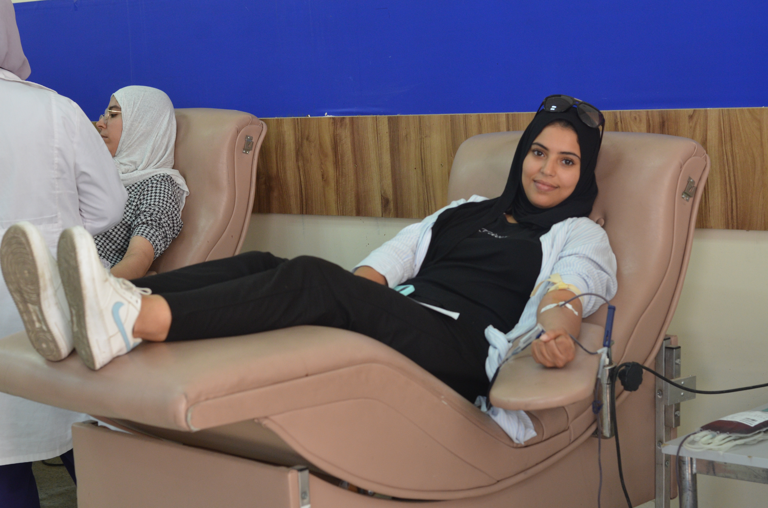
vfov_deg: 18.1
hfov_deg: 27.0
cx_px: 384
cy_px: 254
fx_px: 1597
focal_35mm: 75
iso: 1000
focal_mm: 50
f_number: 4.5
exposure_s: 1/80
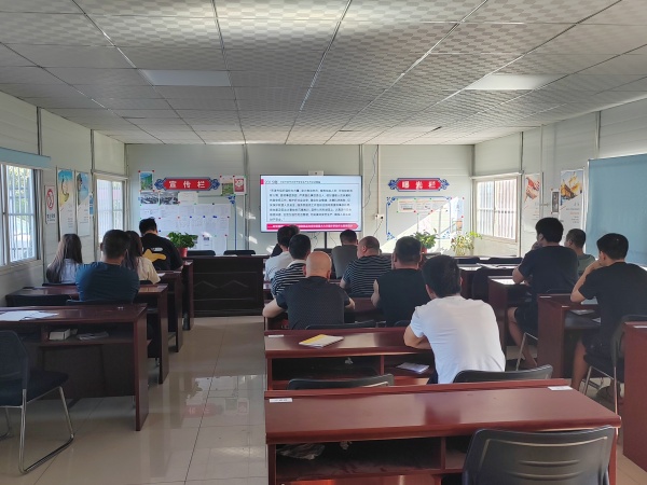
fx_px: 635
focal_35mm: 34
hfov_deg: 54.0
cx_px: 324
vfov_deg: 41.8
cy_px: 242
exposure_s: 1/100
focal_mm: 5.52
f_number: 1.9
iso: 100
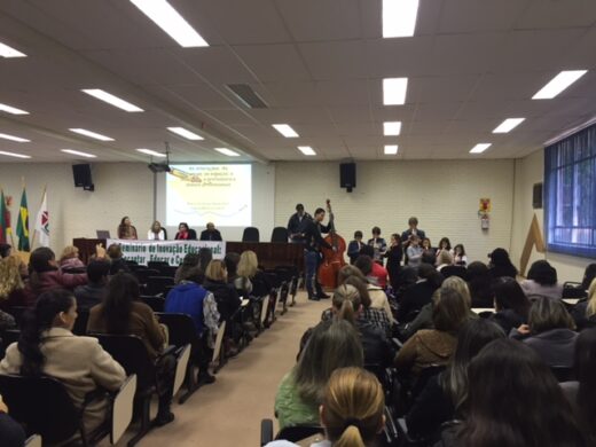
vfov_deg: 48.2
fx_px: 499
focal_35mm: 29
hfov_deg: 61.7
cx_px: 298
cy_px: 224
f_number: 2.2
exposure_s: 1/30
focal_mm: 4.15
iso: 100
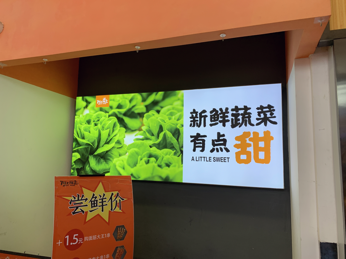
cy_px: 130
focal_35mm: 26
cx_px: 173
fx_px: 260
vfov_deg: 53.1
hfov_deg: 67.3
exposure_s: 1/100
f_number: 1.8
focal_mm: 4.25
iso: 25
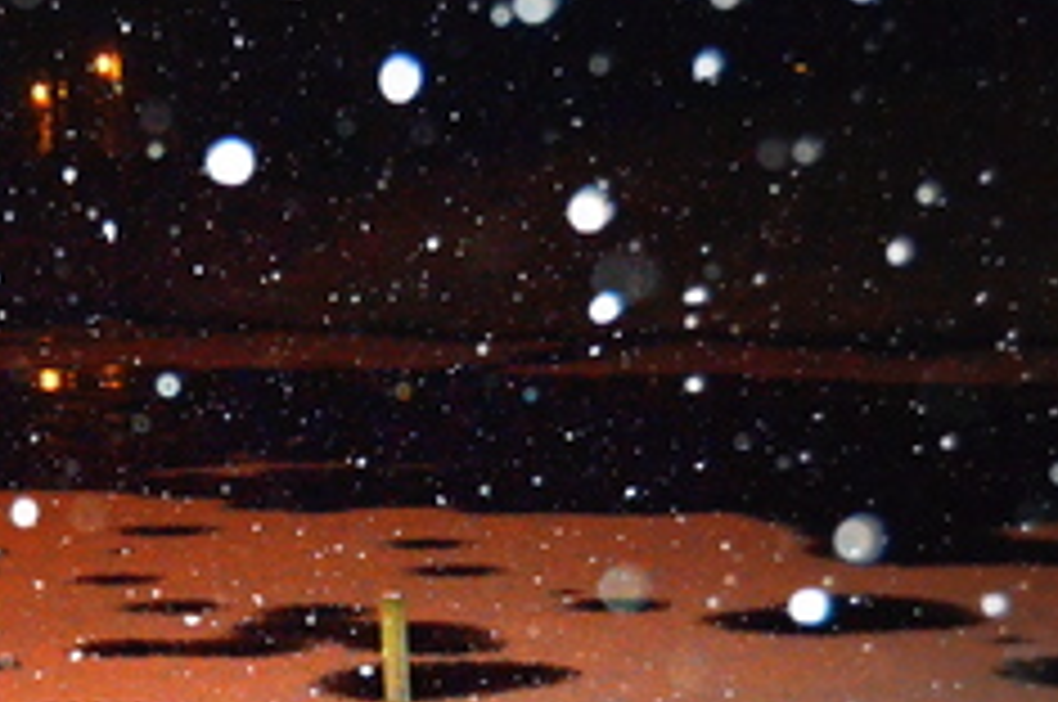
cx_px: 77
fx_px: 2935
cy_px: 583
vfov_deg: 13.6
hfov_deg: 20.0
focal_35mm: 100
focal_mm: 34
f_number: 4.5
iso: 3200
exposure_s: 1/60
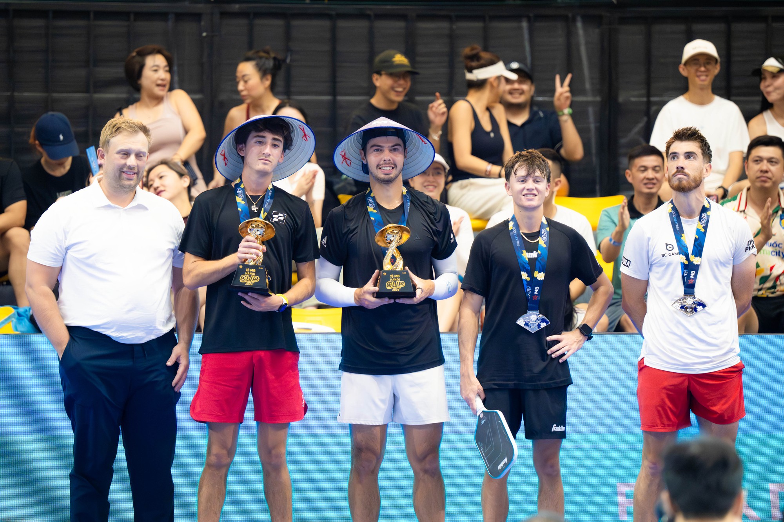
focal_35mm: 262
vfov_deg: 5.2
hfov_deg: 7.9
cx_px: 392
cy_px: 261
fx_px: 5704
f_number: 2.8
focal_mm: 175
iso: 6400
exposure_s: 1/640
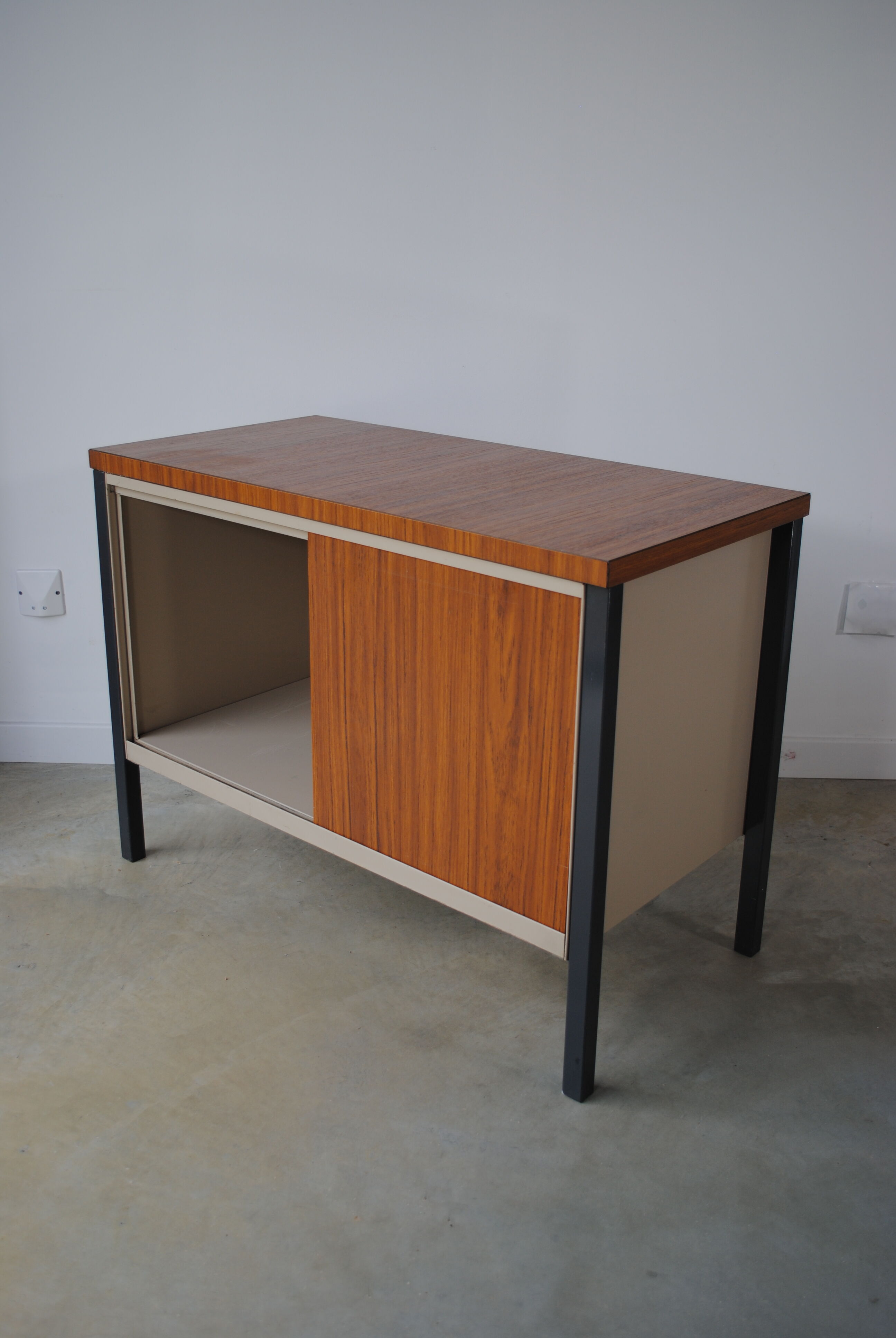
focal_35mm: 33
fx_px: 1228
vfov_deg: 57.2
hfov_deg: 40.1
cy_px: 669
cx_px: 448
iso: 100
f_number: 4
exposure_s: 1/100
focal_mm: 22
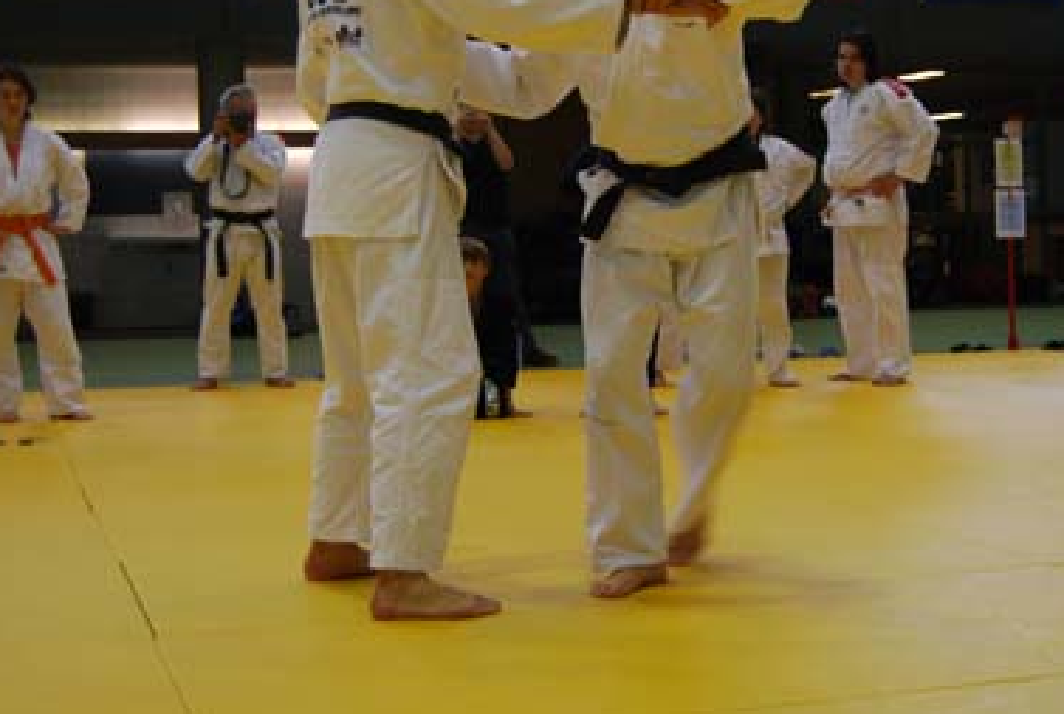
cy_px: 214
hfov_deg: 32.2
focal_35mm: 62
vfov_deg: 21.9
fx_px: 1836
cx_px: 635
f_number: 4.2
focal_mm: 26
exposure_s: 1/50
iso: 200
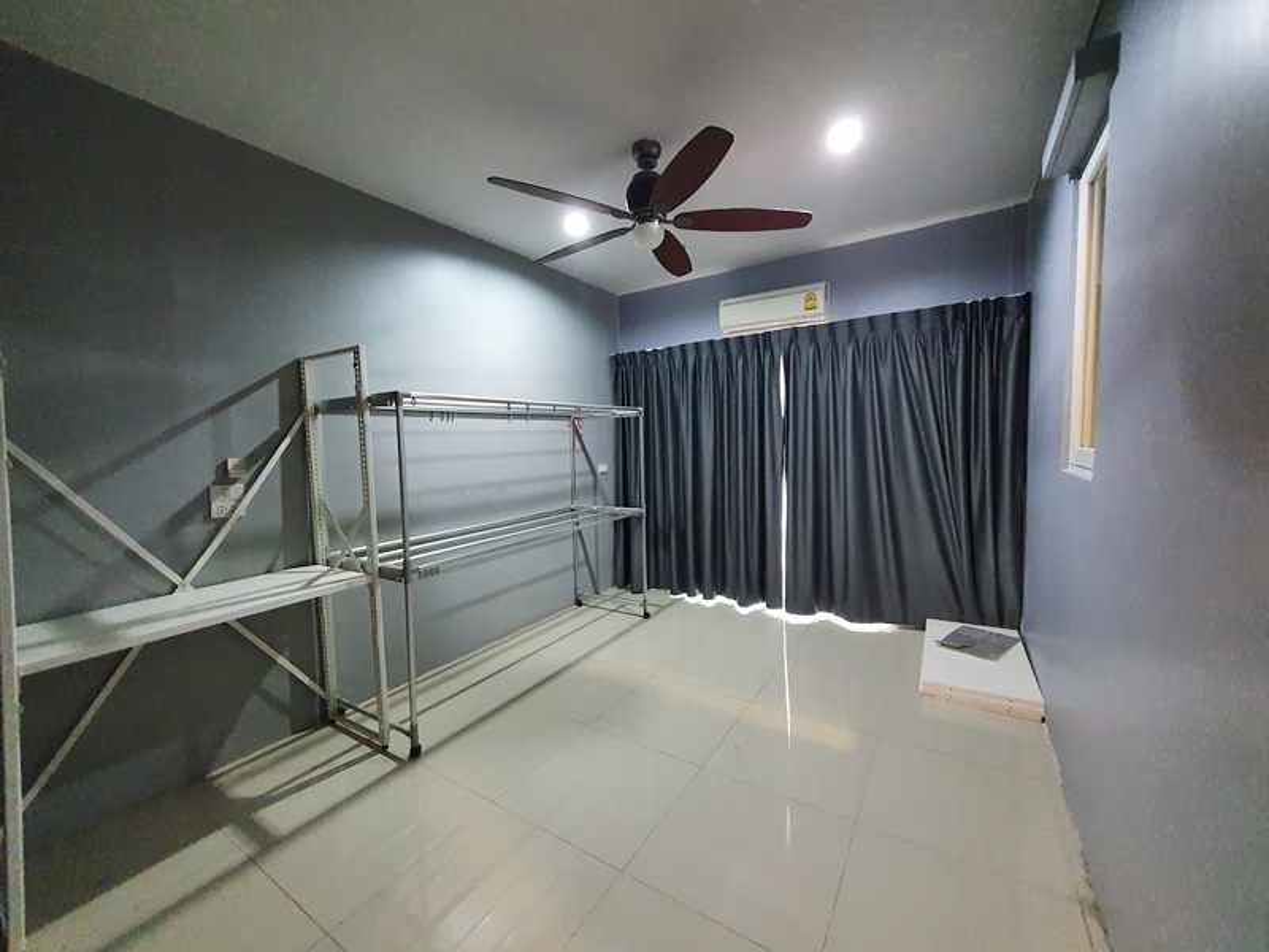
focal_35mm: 13
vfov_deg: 89.9
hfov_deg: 106.2
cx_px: 634
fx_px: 477
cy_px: 476
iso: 640
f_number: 2.2
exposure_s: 1/17
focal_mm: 1.8
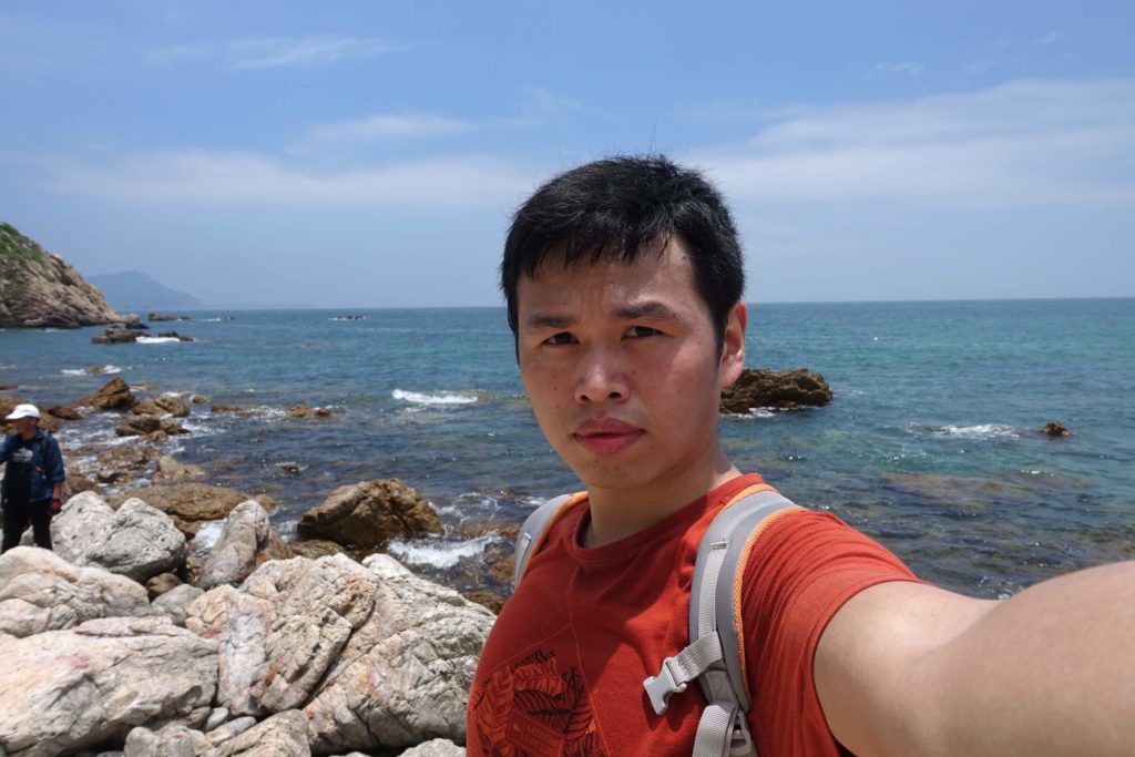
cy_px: 378
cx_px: 568
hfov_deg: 73.7
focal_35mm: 24
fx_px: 757
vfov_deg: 53.1
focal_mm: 8.8
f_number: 5.6
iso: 80
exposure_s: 1/500
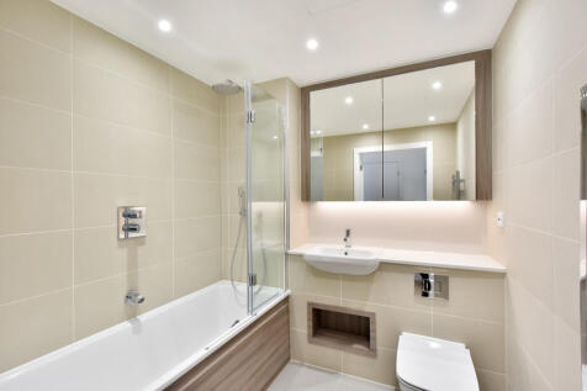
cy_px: 196
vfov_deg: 77.3
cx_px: 294
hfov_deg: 100.4
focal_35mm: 15
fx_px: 244
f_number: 8
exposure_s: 1/20
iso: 640
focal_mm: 10
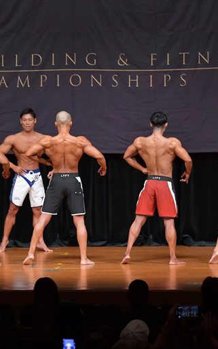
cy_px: 174
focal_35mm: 226
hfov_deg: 5.8
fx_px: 2150
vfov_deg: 9.3
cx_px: 73
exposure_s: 1/400
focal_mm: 98
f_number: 5.6
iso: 5000
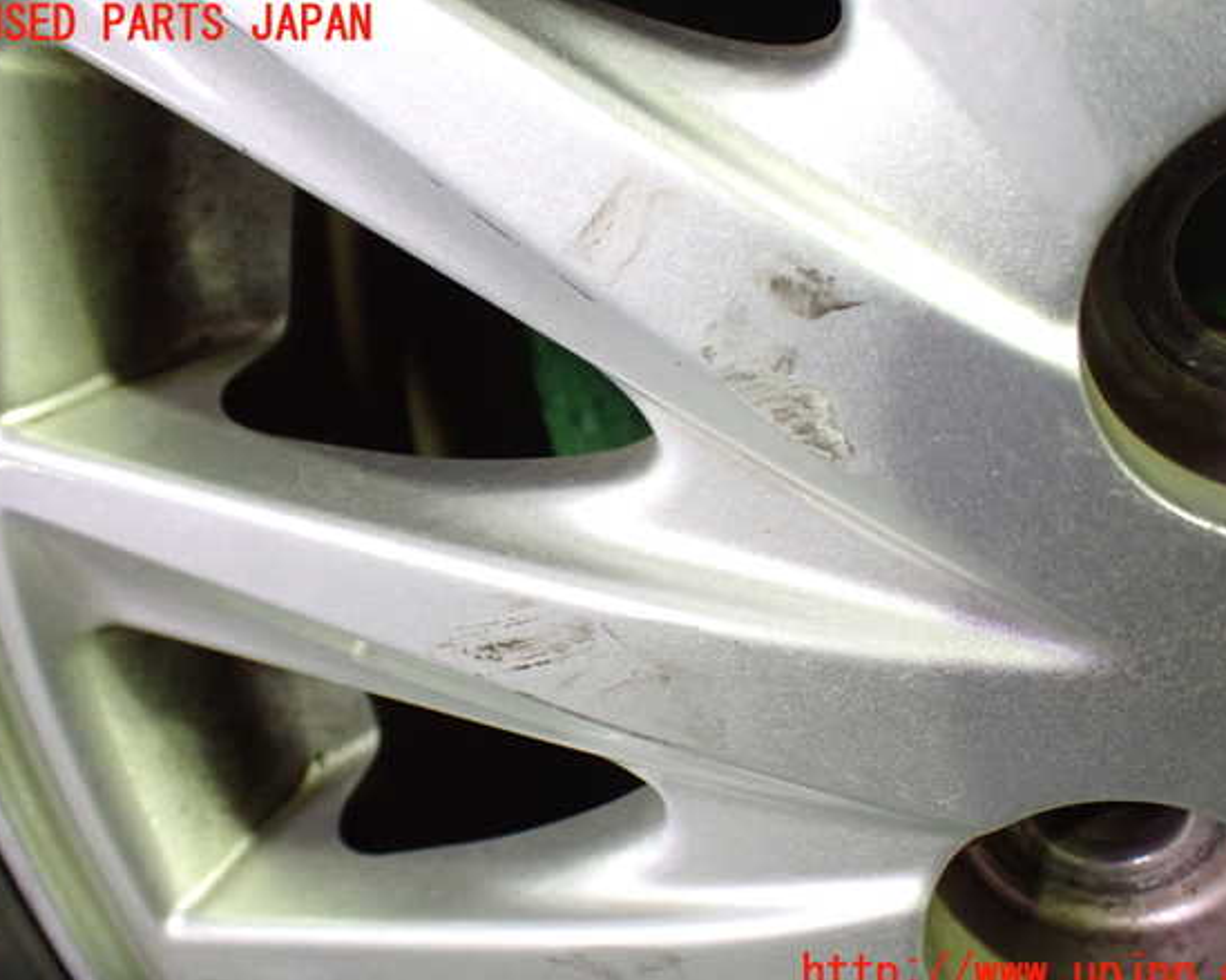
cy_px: 500
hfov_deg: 55.7
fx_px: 1161
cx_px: 636
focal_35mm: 32
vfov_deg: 45.8
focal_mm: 5.4
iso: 800
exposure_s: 1/50
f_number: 2.3
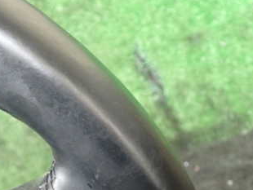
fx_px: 424
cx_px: 92
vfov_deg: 25.0
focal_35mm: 58
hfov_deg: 33.0
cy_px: 142
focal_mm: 5.4
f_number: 2.3
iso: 640
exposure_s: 1/30
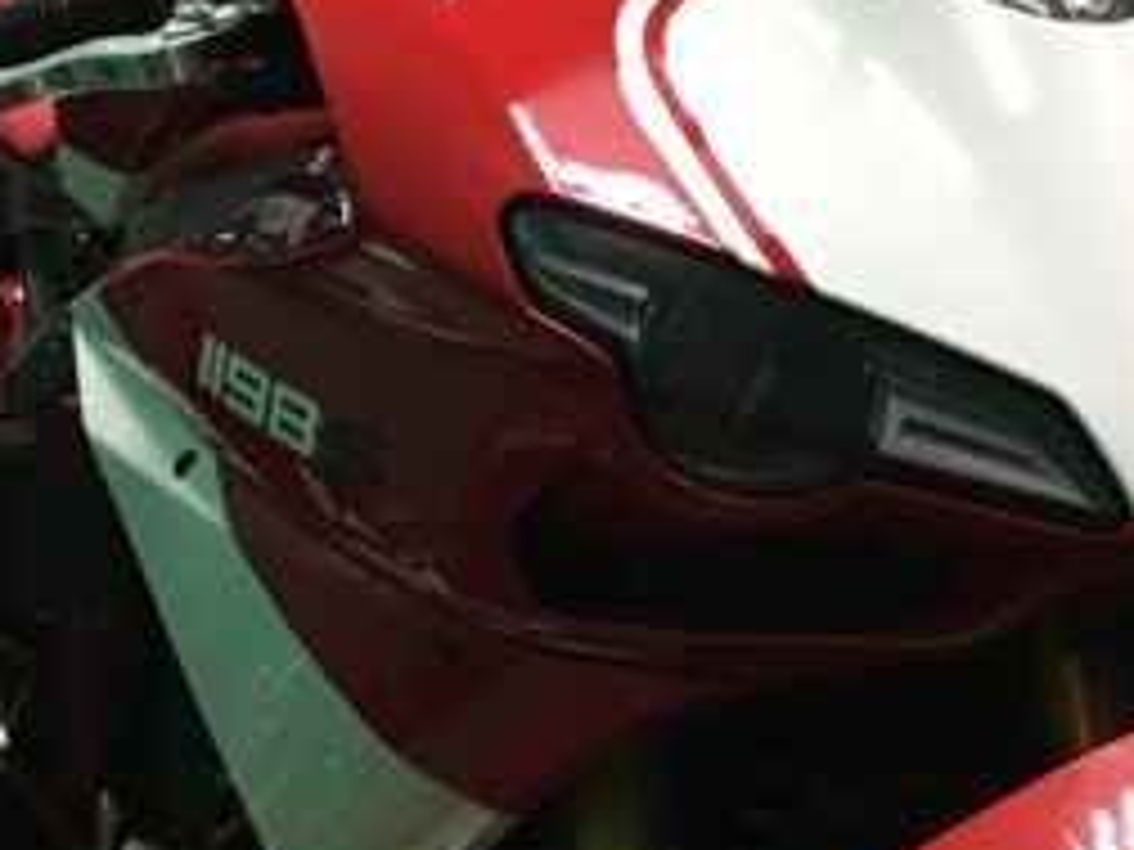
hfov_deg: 16.6
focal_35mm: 118
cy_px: 558
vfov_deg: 12.5
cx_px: 828
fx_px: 3866
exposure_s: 1/33
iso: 200
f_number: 2.2
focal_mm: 4.15
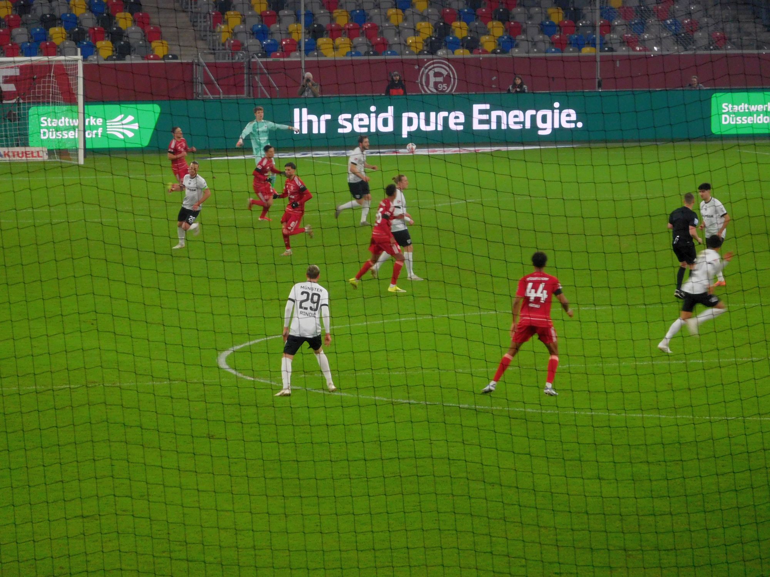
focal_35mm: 250
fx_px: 5561
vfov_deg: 5.9
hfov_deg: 7.9
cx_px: 385
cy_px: 288
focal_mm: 44.6
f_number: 5.7
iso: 400
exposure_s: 1/100
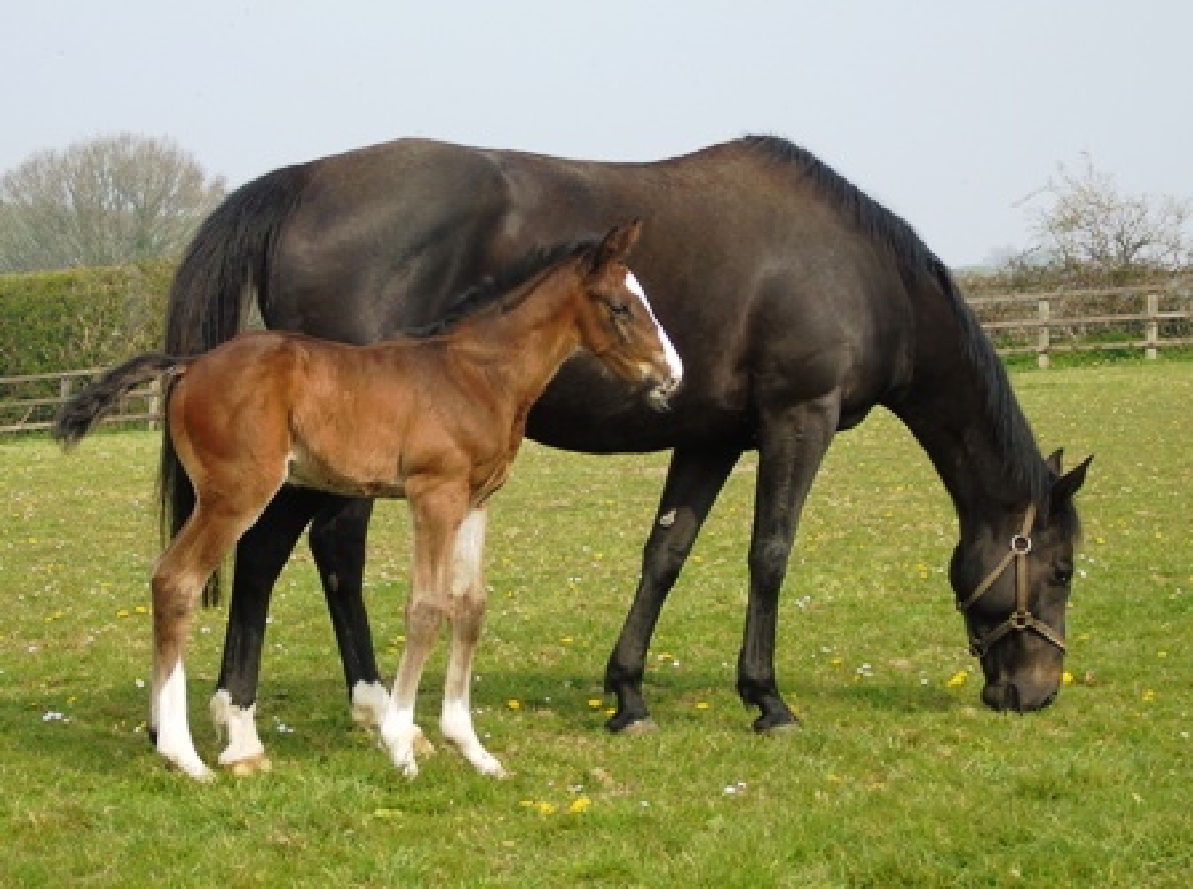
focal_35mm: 94
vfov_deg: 15.7
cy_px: 444
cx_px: 596
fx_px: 3233
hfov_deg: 20.9
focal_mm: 17
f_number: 4.3
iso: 80
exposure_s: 1/320
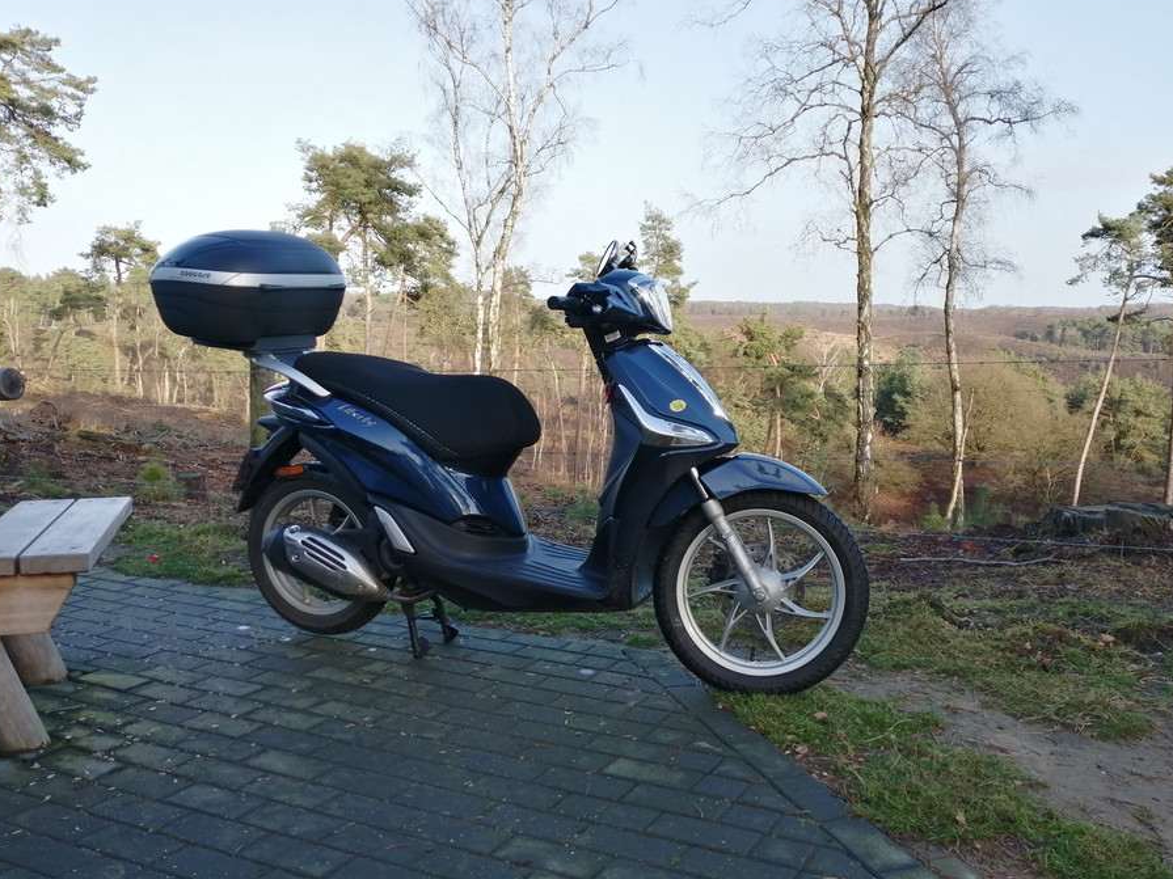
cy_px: 461
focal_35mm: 31
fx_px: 1050
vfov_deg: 45.4
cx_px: 604
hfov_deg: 58.3
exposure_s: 1/212
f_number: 1.8
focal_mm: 3.62
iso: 50
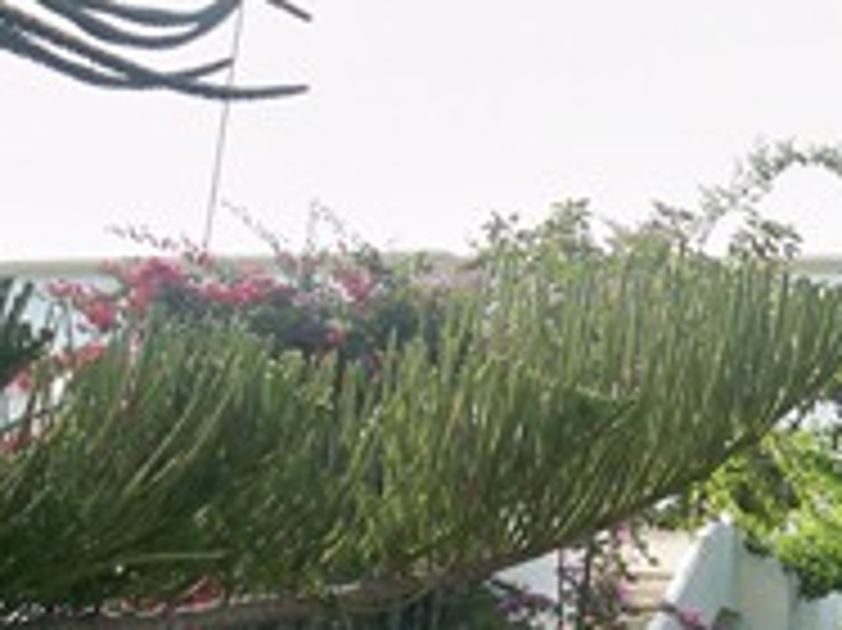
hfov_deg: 15.2
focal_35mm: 120
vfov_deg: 12.2
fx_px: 2917
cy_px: 598
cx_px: 1256
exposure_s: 1/320
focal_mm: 6.3
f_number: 3.1
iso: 64
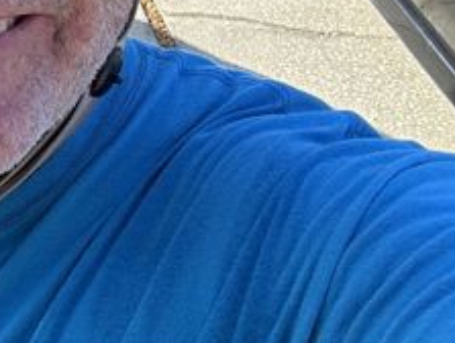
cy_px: 135
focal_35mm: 92
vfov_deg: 16.1
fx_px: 1211
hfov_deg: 17.5
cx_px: -352
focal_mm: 2.69
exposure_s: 1/386
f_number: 1.9
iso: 25
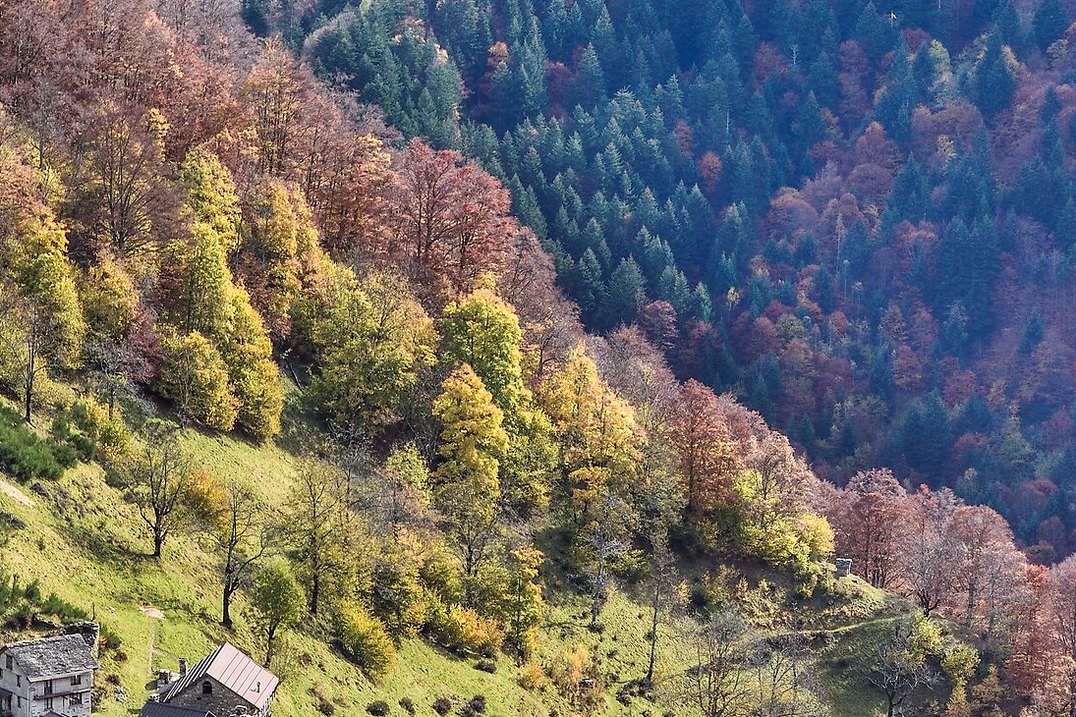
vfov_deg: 8.0
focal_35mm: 171
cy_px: 651
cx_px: 90
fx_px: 5111
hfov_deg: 11.9
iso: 100
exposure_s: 1/25
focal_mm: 52
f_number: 11
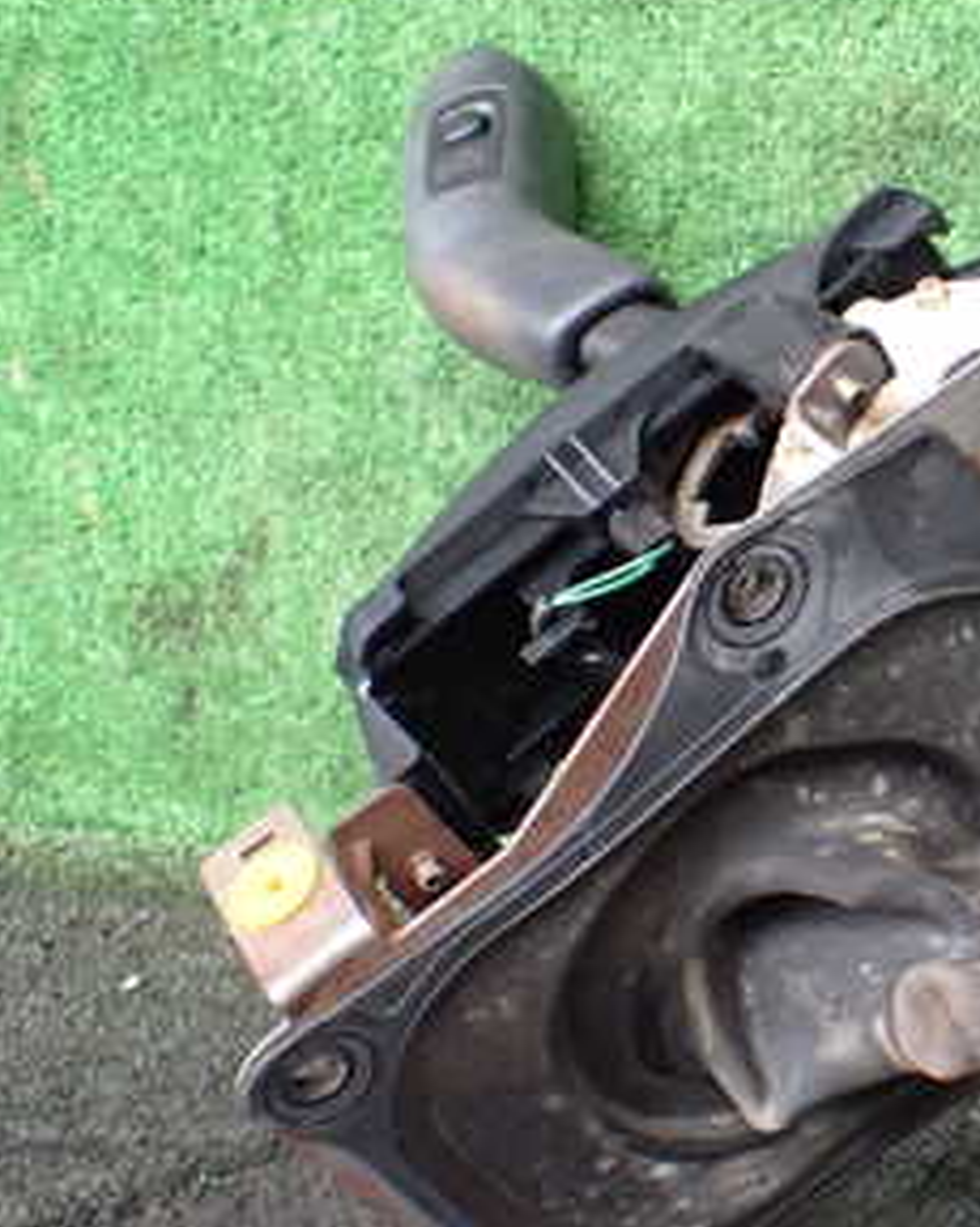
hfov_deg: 23.1
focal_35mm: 61
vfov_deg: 31.0
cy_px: 588
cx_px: 1138
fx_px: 2214
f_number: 2.3
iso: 800
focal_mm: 5.4
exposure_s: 1/80
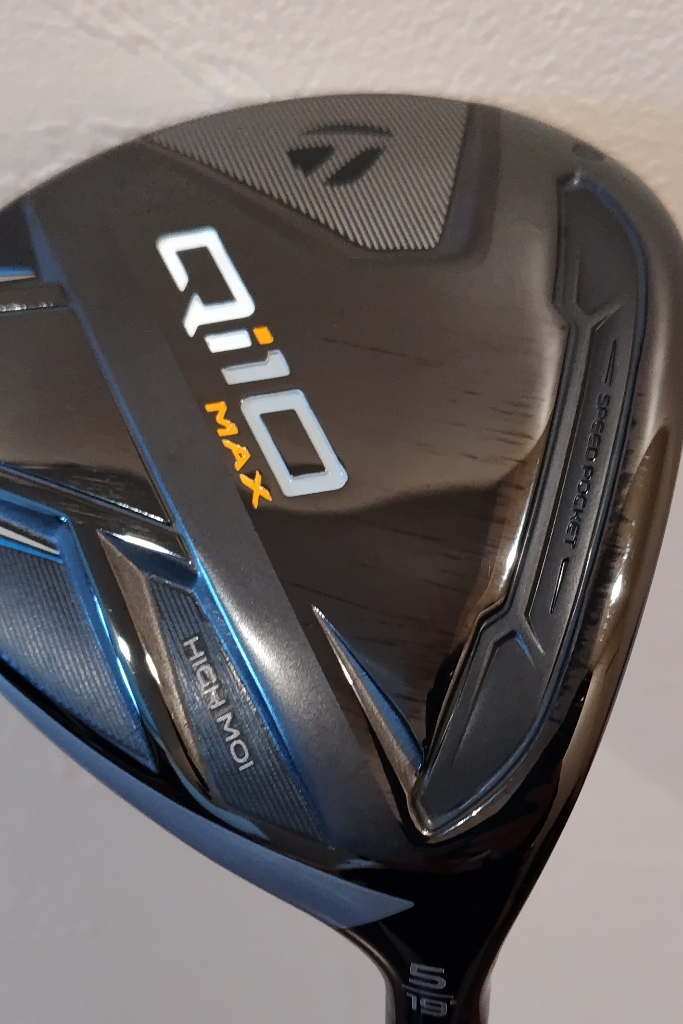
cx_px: 393
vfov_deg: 42.4
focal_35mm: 46
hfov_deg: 29.2
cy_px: 639
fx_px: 1309
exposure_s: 1/40
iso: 566
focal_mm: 5.5
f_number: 1.9
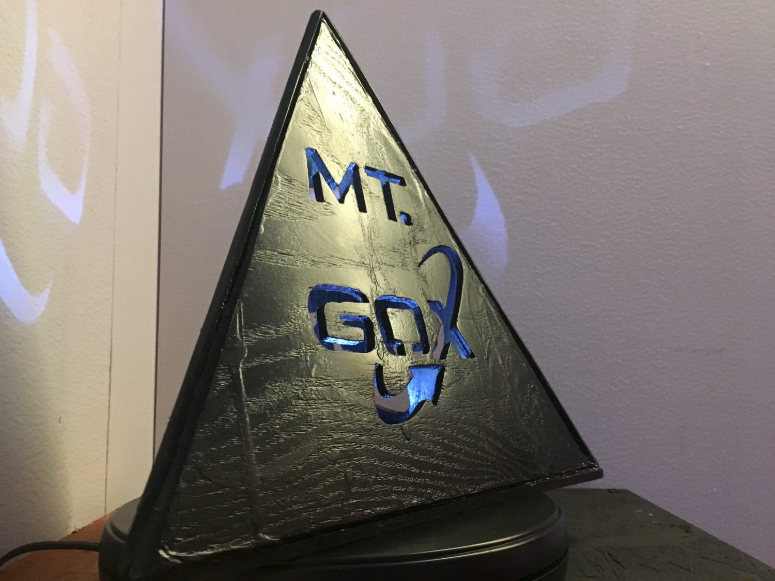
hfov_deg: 61.7
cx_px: 388
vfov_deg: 48.2
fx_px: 649
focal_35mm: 29
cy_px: 290
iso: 250
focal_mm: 4.15
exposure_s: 1/15
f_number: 2.2
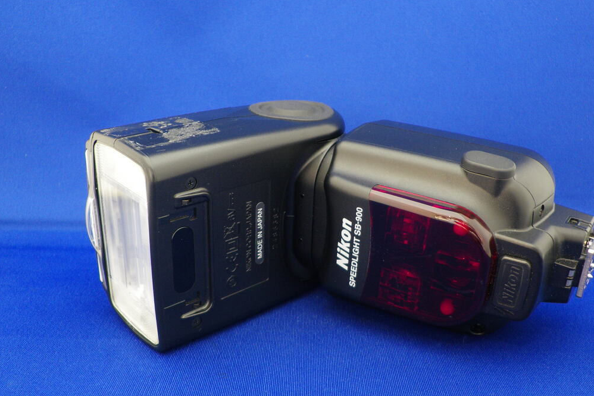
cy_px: 216
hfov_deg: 54.3
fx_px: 578
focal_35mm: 35
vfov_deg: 37.8
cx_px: 323
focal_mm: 4.9
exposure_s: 1/4
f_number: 2.6
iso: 64
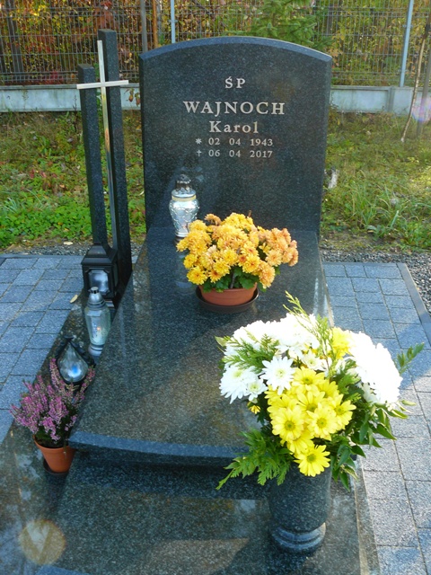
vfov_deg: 51.4
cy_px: 288
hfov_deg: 39.7
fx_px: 598
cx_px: 216
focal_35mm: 36
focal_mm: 6
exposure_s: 1/50
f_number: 3.6
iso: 100
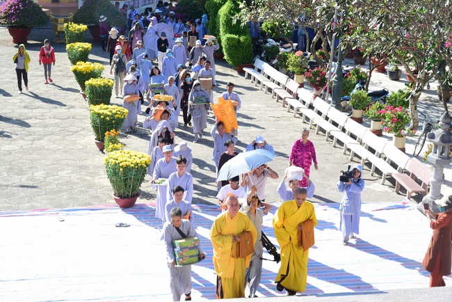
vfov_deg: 20.6
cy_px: 151
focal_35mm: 66
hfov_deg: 30.5
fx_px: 829
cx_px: 226
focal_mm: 66
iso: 200
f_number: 10
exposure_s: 1/100
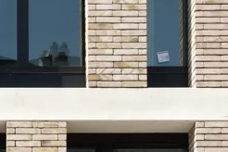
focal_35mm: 113
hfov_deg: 17.5
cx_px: -18
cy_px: 72
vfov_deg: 12.1
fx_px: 717
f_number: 9
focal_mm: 31
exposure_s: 1/100
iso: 100
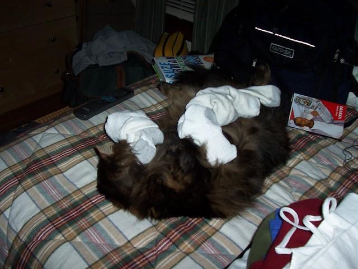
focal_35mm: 37
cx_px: 179
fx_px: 383
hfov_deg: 50.1
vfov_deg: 38.7
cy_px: 134
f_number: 2.8
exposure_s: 1/60
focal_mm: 5.6
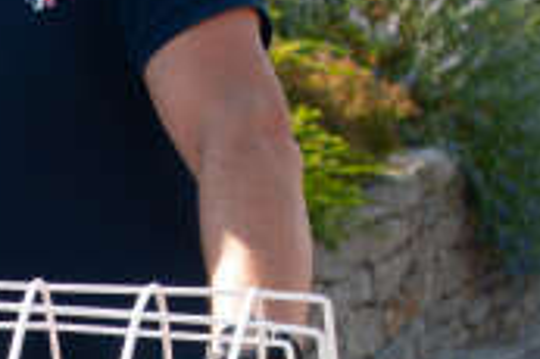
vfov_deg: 6.8
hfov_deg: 10.4
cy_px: 721
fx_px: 2908
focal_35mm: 194
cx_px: -100
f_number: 5
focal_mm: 31
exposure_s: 1/400
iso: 200
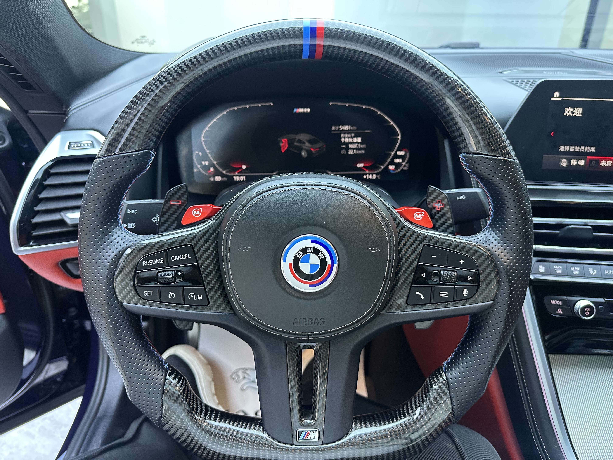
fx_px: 425
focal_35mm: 24
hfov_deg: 71.6
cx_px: 306
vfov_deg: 56.8
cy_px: 230
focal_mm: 6.86
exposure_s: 1/50
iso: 400
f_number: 1.78
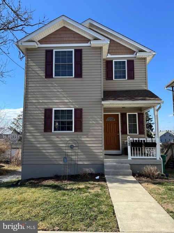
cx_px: 87
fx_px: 161
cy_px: 116
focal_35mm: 24
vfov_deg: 71.6
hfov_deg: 56.8
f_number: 1.78
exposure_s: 1/2252
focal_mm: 6.76
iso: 80
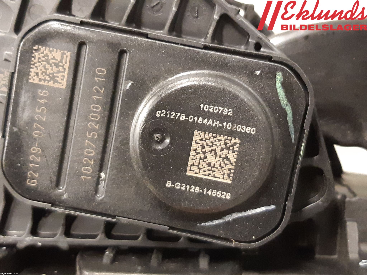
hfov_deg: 67.3
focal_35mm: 26
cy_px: 138
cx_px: 184
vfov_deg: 53.1
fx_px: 276
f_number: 1.7
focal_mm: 3.93
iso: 400
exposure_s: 1/25
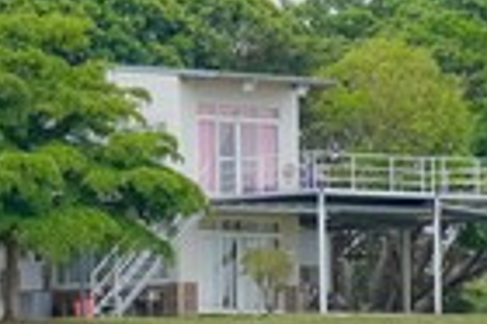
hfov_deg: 6.1
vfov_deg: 4.0
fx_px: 4581
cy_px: 206
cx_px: 362
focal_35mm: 339
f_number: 5
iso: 100
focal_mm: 56
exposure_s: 1/200
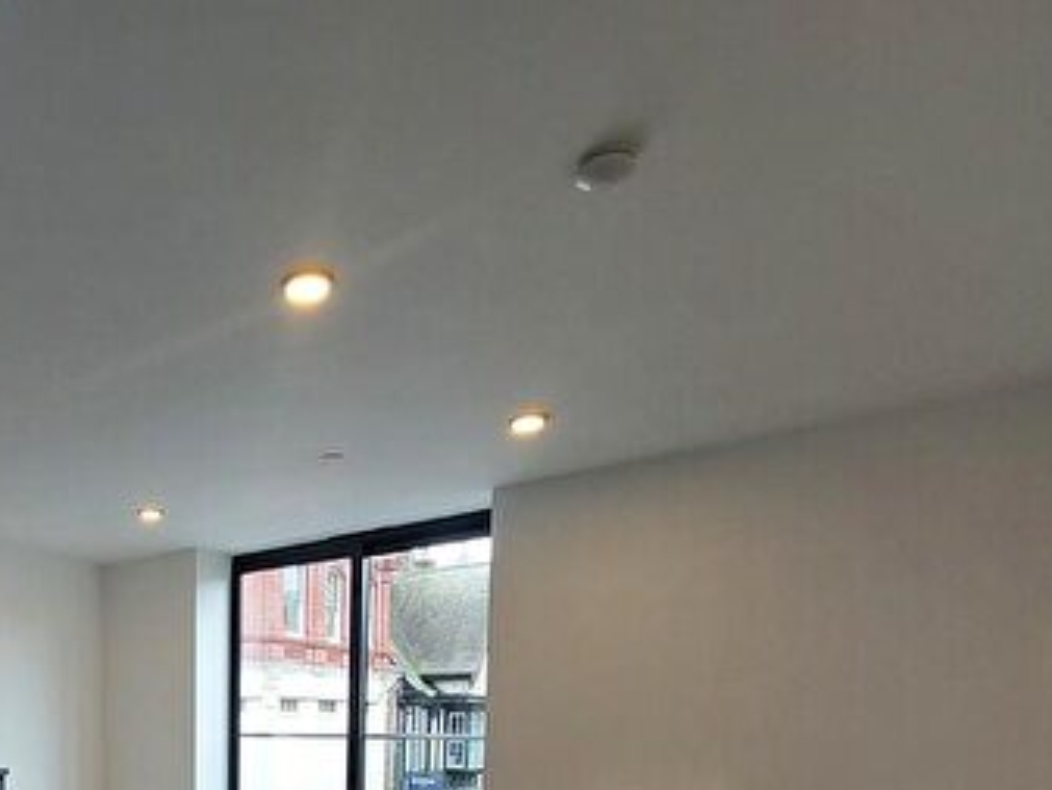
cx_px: 112
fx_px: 821
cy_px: 810
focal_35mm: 27
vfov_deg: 43.2
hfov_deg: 56.7
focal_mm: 1.74
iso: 100
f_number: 2.2
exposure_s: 1/50
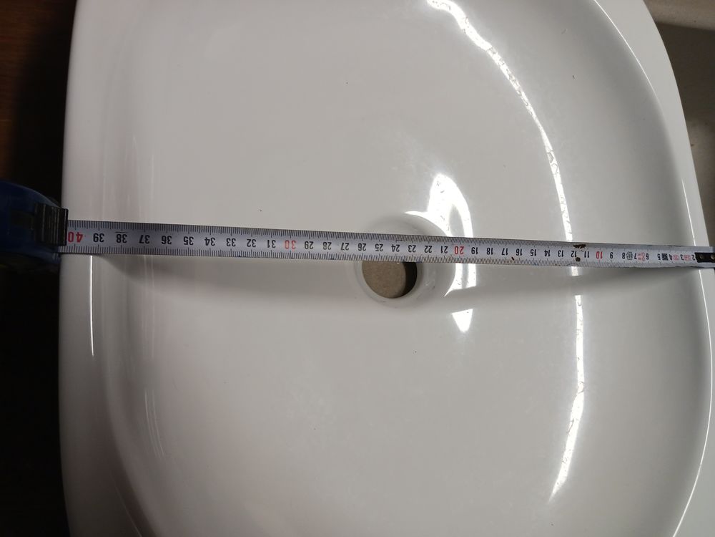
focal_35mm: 27
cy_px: 268
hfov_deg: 65.3
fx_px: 558
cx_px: 358
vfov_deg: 51.4
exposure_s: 1/50
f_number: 1.8
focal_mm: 4
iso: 125
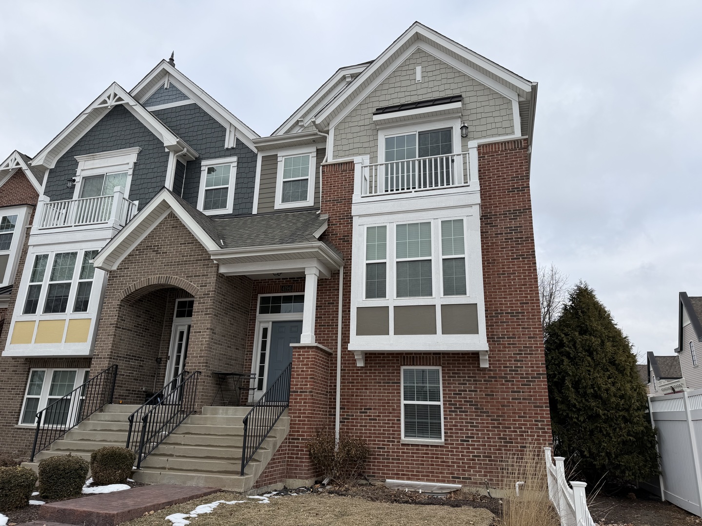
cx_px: 351
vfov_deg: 56.8
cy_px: 263
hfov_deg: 71.6
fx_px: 487
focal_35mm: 24
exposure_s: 1/3584
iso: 80
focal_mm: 6.76
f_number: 1.78
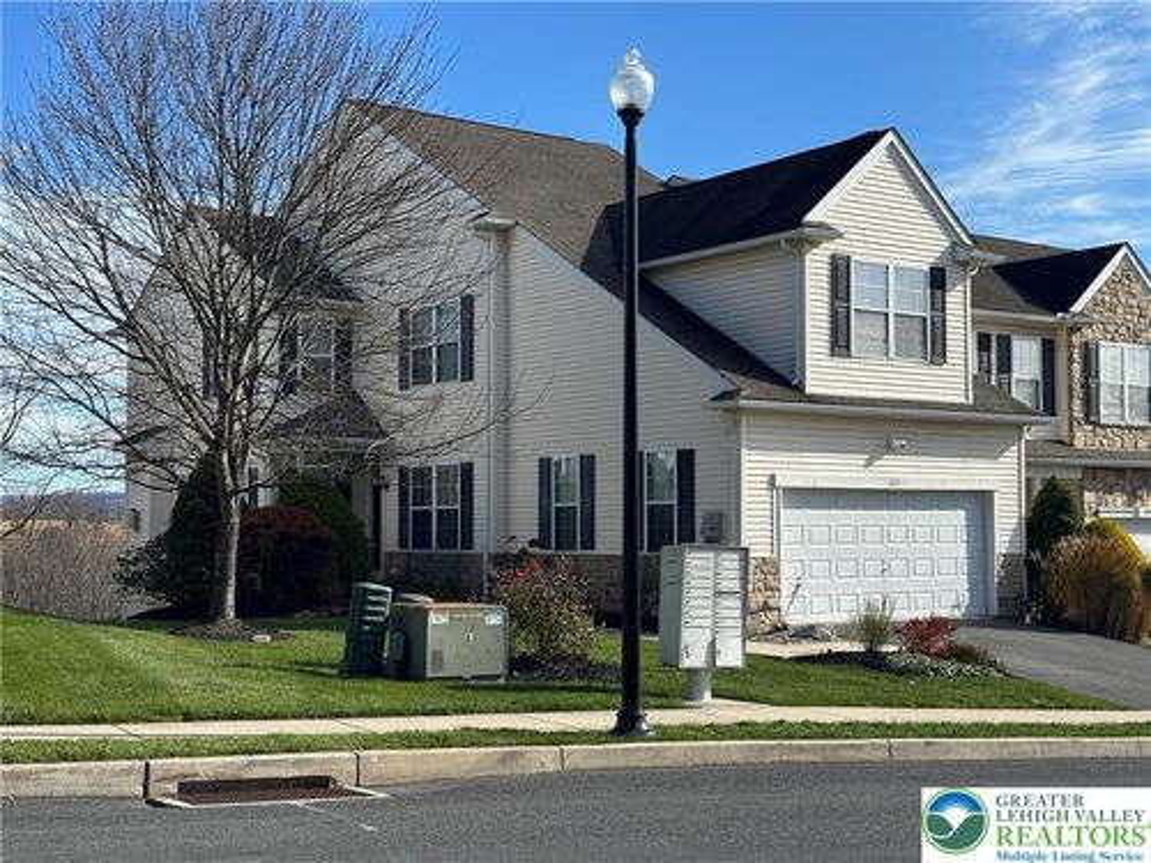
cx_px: 576
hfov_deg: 39.7
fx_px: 1596
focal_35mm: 48
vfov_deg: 30.3
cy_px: 432
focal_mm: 6.86
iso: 64
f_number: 1.78
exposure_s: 1/5882
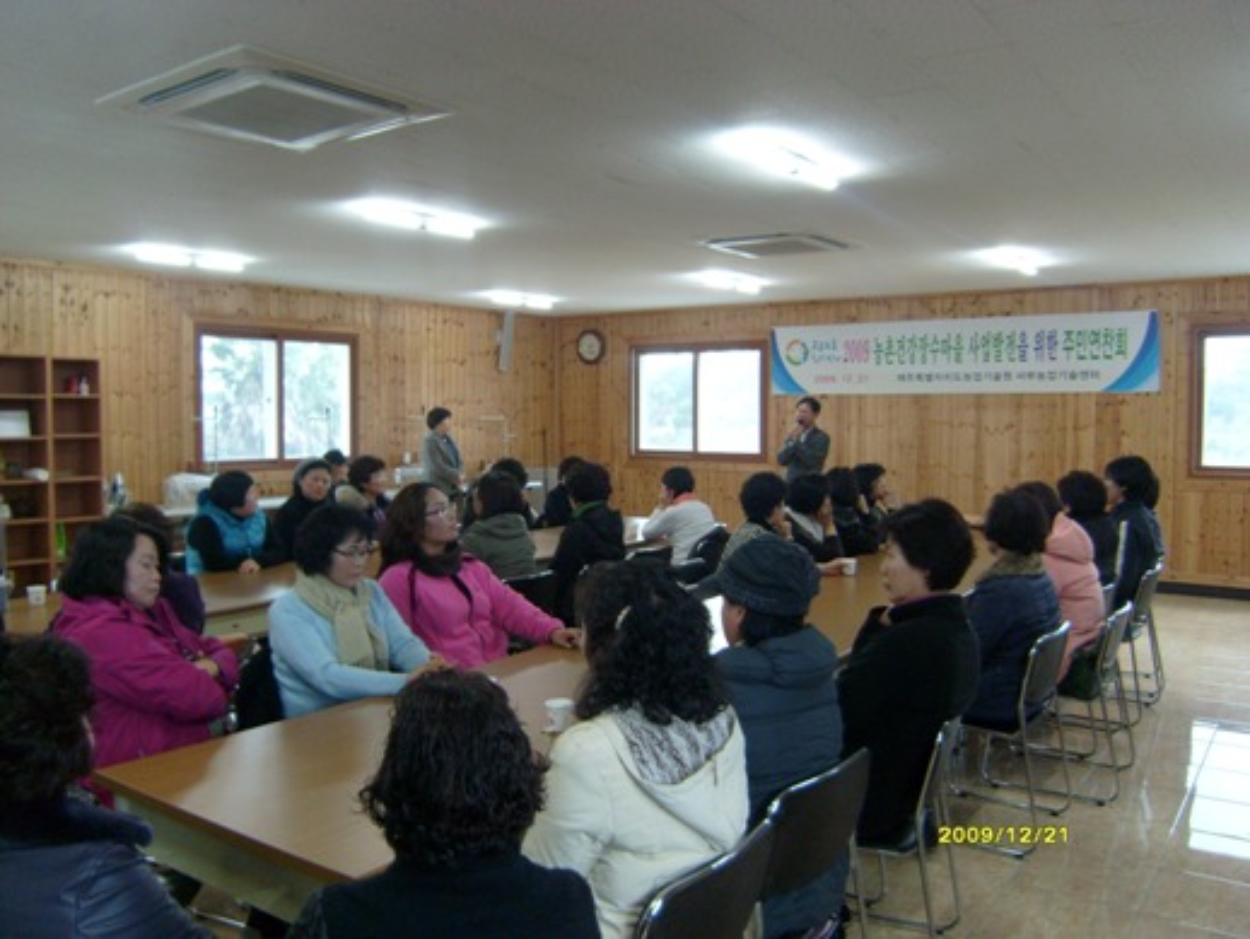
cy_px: 470
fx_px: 1012
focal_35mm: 28
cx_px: 625
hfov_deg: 63.4
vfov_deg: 49.8
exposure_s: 1/60
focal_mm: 4.7
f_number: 2.8
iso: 160
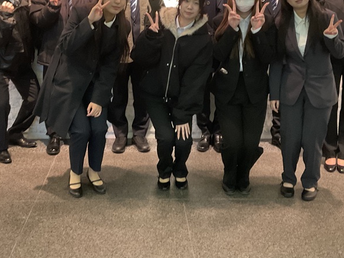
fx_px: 487
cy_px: 51
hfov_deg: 38.9
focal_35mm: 49
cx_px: 171
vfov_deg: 29.0
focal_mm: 3
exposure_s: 1/25
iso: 400
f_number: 1.8
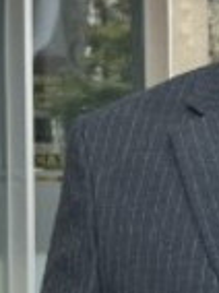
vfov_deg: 14.0
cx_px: 316
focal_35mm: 141
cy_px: 176
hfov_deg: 10.2
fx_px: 1193
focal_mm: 5.1
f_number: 1.6
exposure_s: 1/975
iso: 50
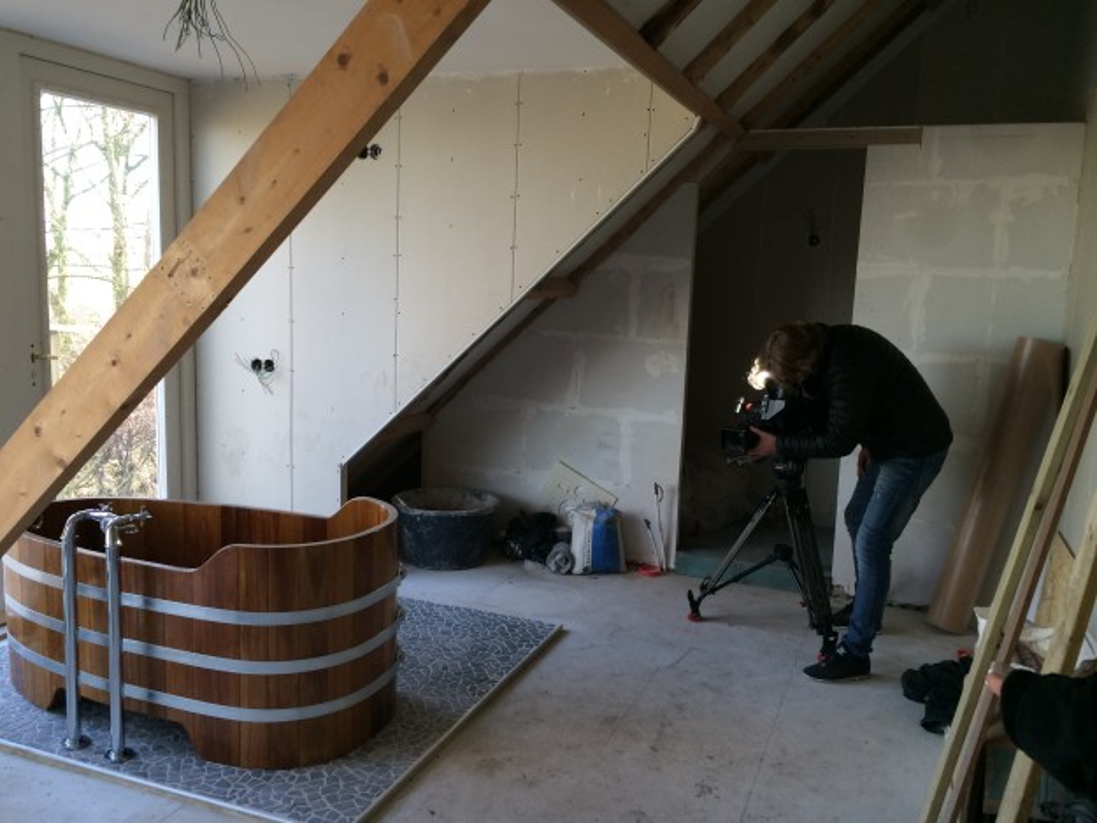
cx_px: 548
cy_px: 412
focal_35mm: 29
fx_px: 919
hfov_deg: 61.7
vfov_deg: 48.2
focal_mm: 4.15
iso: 40
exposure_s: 1/33
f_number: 2.2
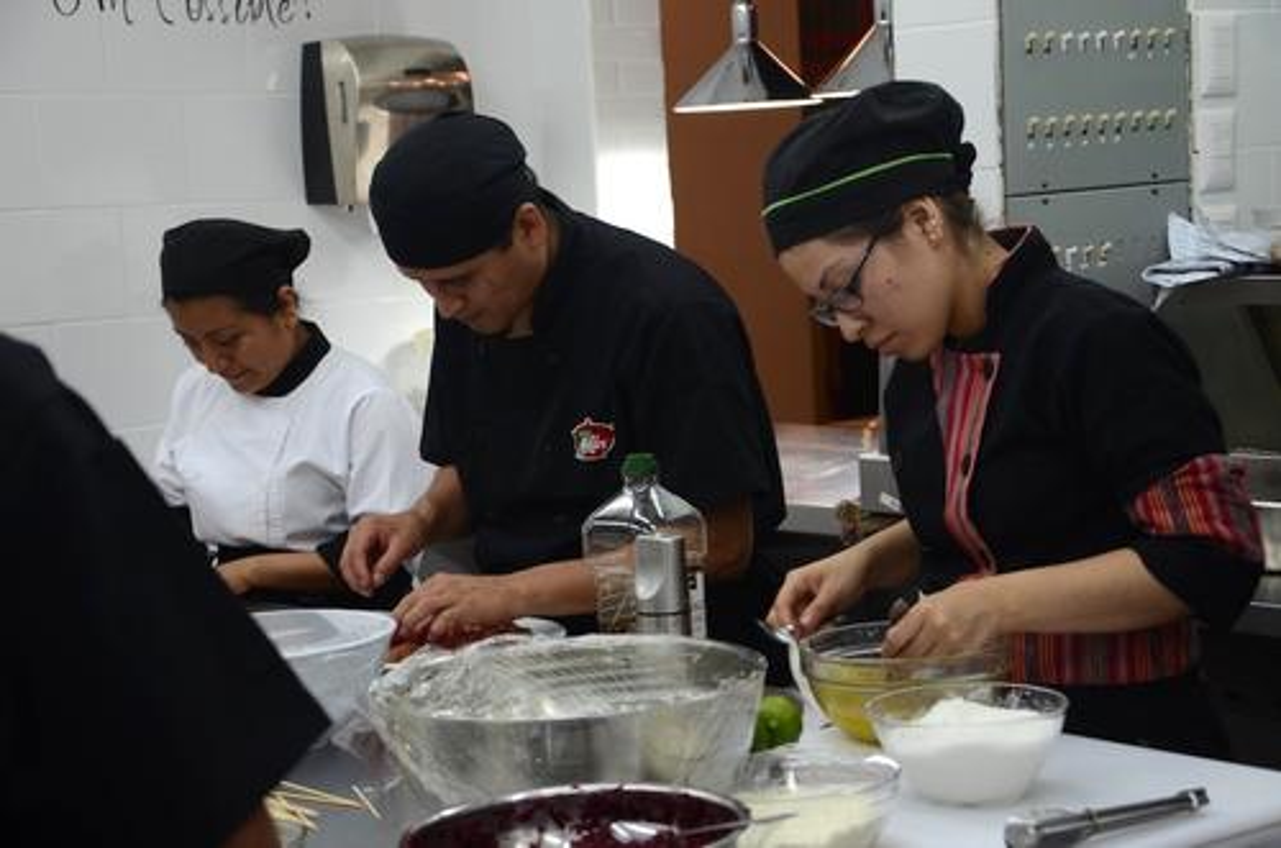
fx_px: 2556
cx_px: 640
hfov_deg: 28.1
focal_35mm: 72
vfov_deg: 18.8
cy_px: 424
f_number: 4.8
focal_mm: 48
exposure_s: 1/40
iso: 500
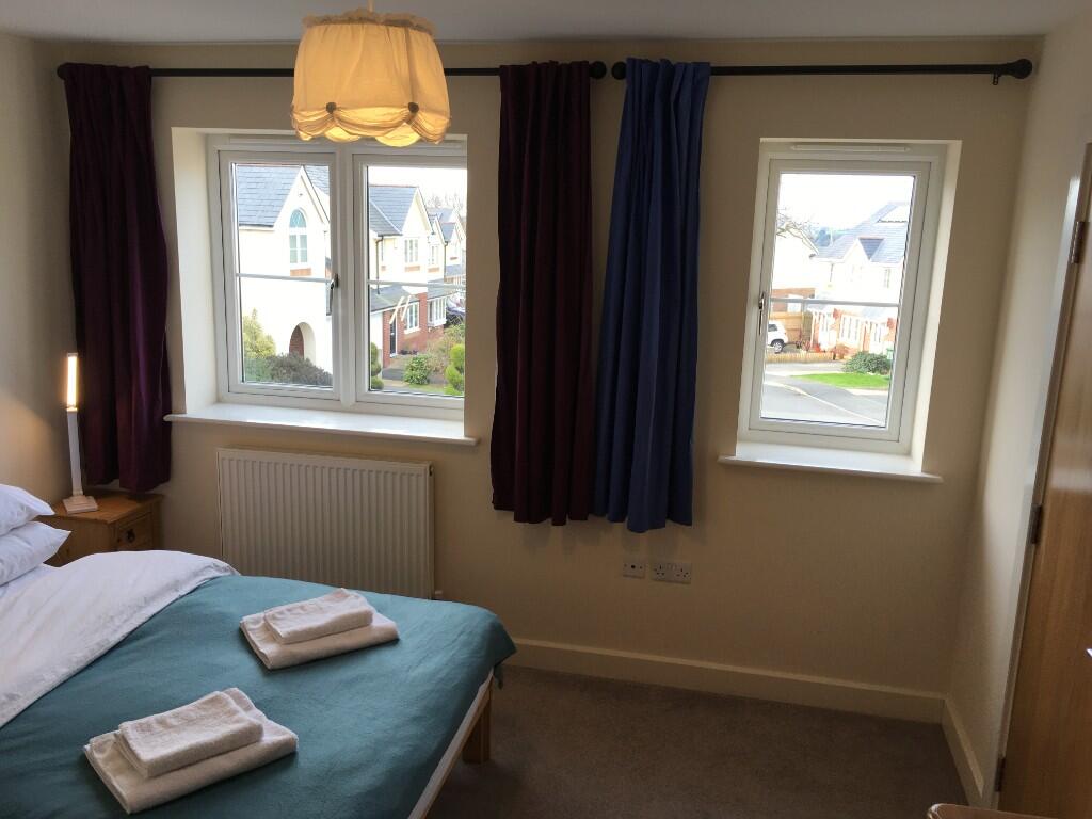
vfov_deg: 48.2
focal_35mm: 29
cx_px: 546
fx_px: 915
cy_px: 410
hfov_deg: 61.7
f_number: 2.2
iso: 25
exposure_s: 1/100
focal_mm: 4.15
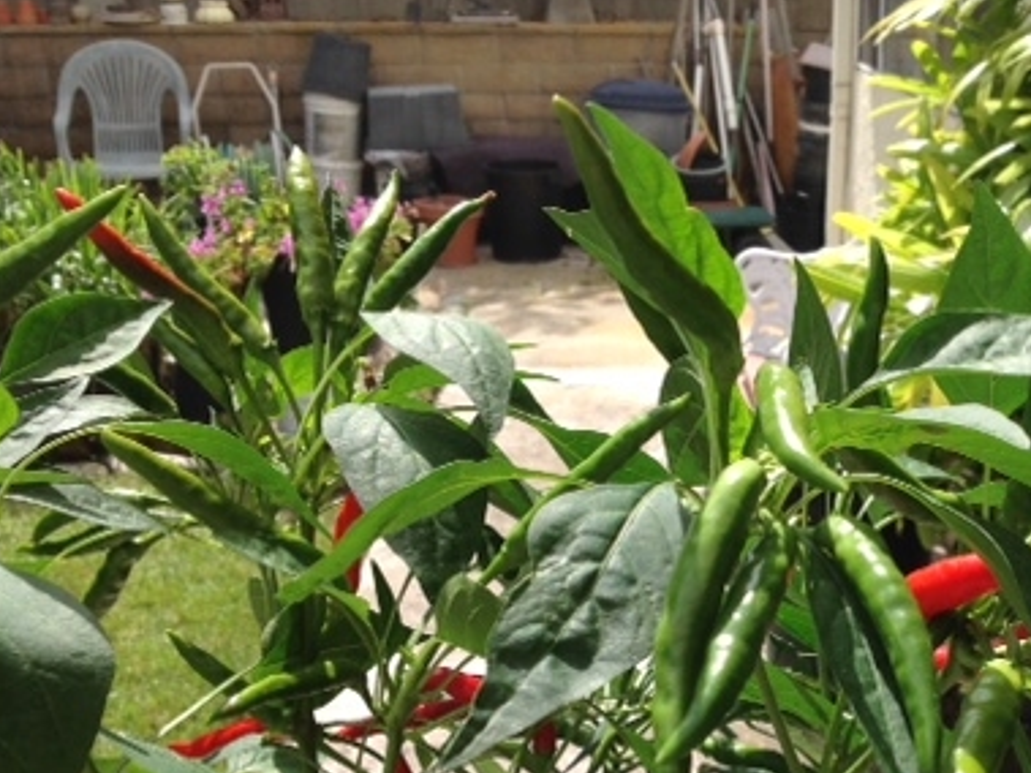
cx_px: 770
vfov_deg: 24.3
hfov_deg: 32.1
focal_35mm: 59
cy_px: 645
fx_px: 1757
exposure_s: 1/1209
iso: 50
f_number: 2.4
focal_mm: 4.28
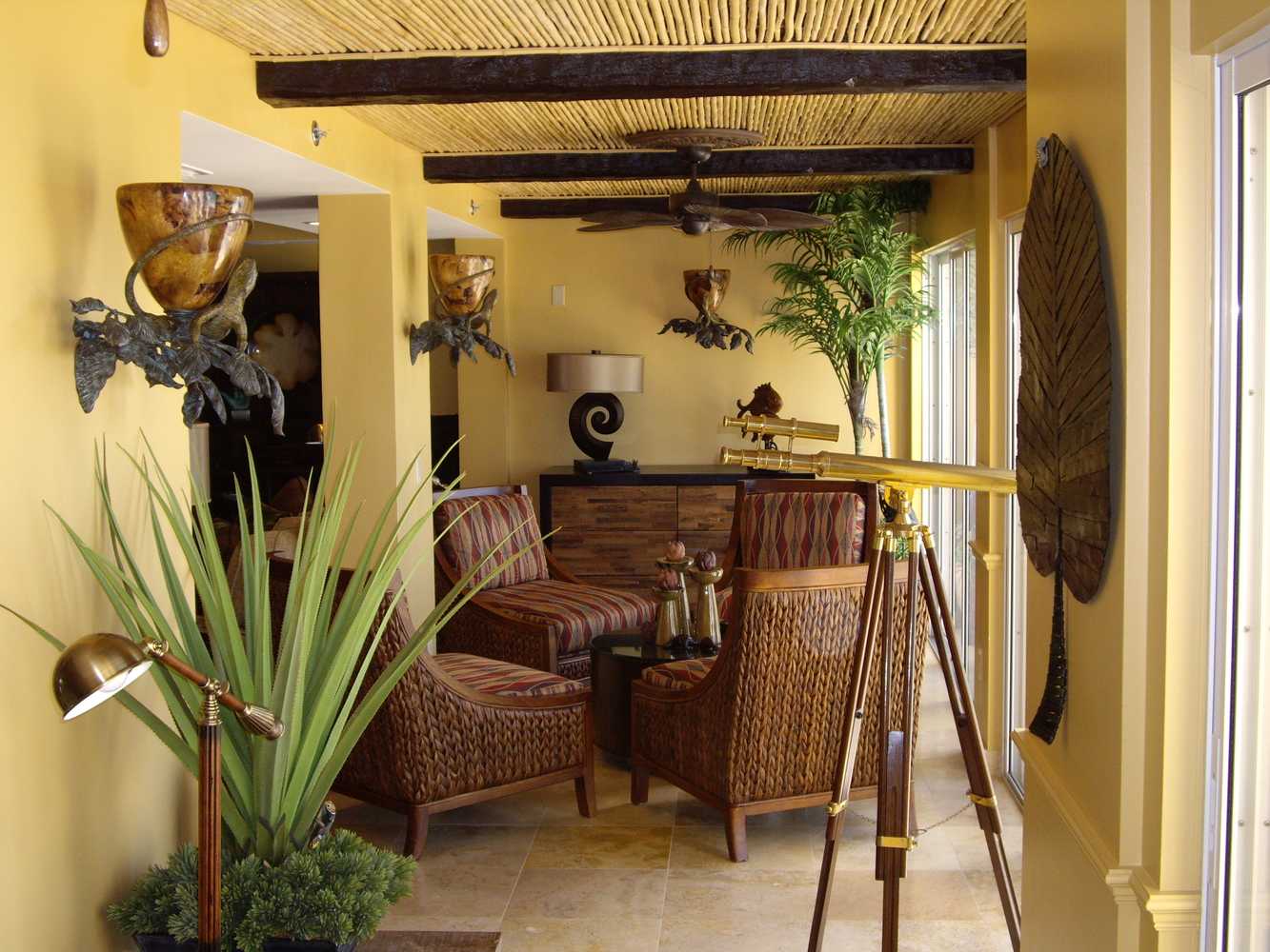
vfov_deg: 31.5
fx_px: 1688
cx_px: 635
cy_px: 476
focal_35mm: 46
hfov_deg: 41.2
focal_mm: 9.6
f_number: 3.1
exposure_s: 1/60
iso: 200
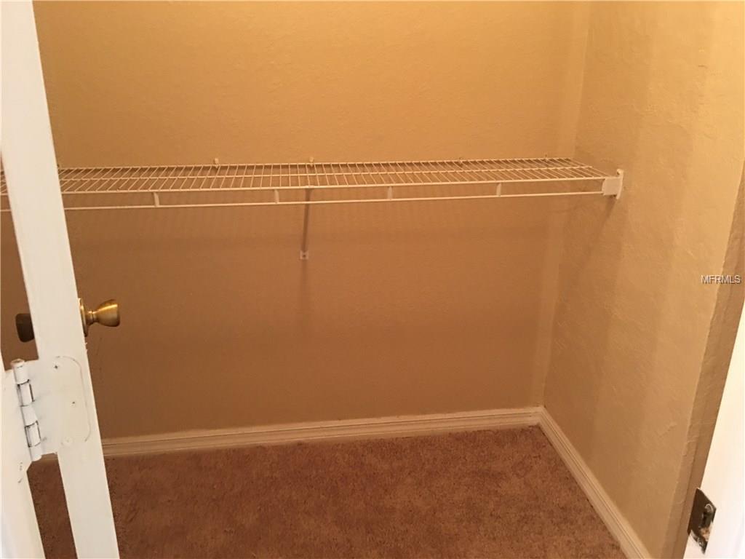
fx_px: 624
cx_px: 372
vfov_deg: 48.2
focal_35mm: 29
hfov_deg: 61.7
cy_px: 280
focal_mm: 4.15
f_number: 2.2
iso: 64
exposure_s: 1/4
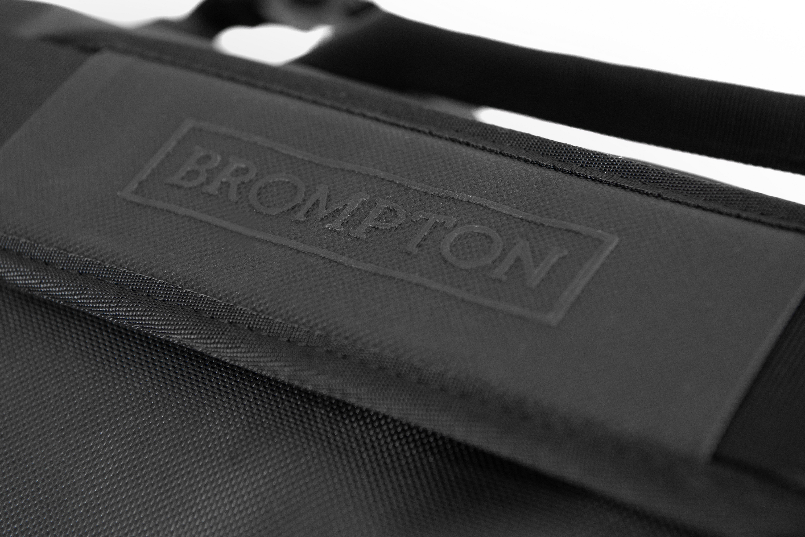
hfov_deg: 28.8
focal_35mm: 70
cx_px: 402
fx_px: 1565
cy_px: 268
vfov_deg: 19.5
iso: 250
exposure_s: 1/100
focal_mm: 70
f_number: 5.6
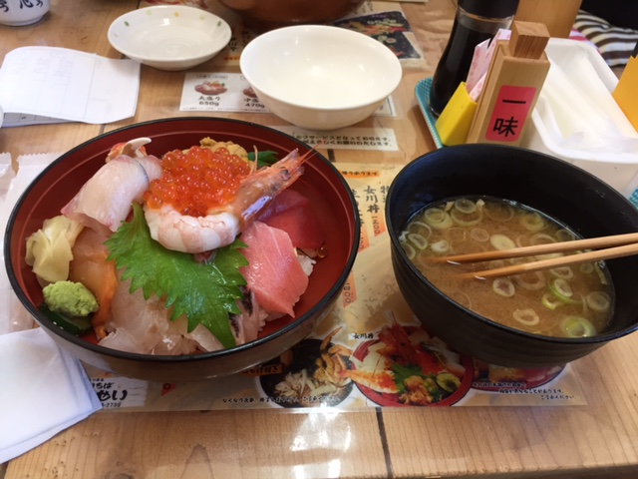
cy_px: 240
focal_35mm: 29
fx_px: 534
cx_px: 319
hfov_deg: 61.7
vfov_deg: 48.2
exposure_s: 1/30
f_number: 2.2
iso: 40
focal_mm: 4.15
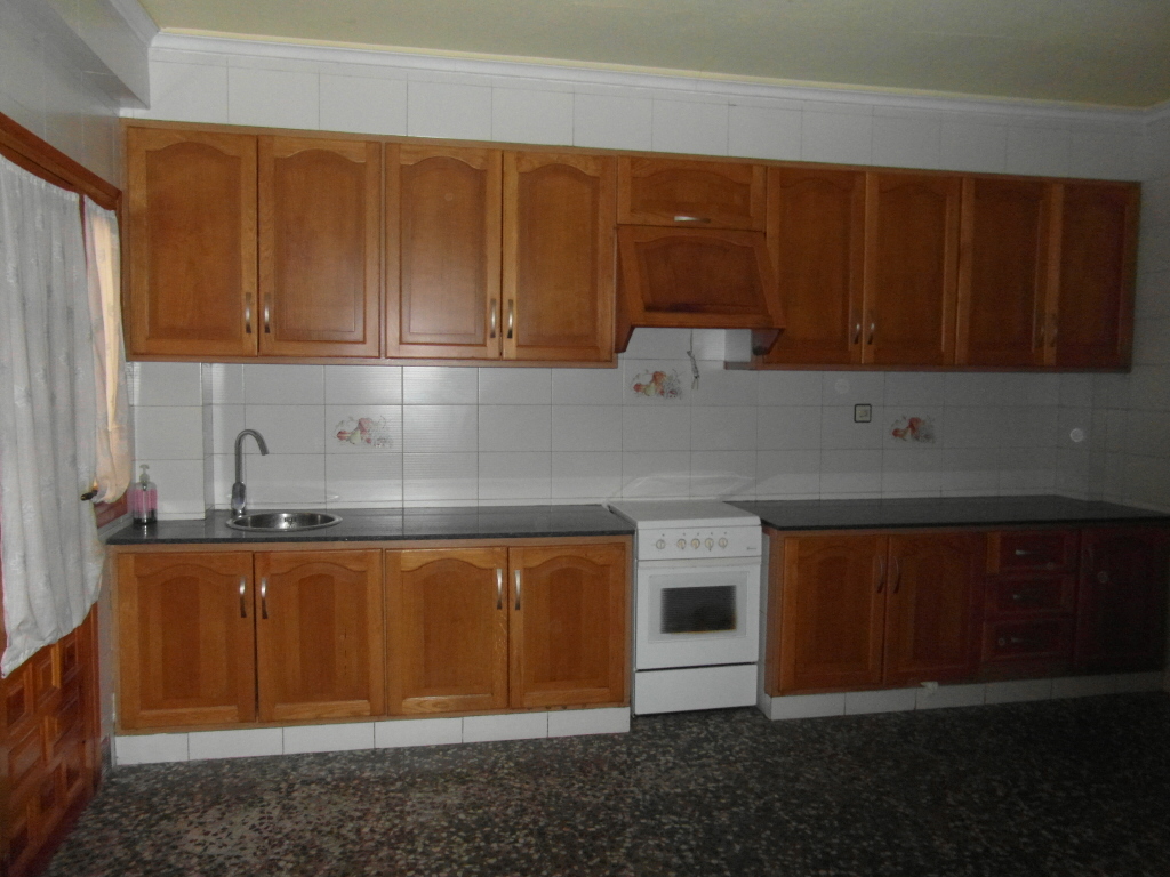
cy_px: 438
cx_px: 585
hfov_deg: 71.6
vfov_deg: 56.8
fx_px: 811
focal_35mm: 24
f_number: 3.2
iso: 480
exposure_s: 1/30
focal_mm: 4
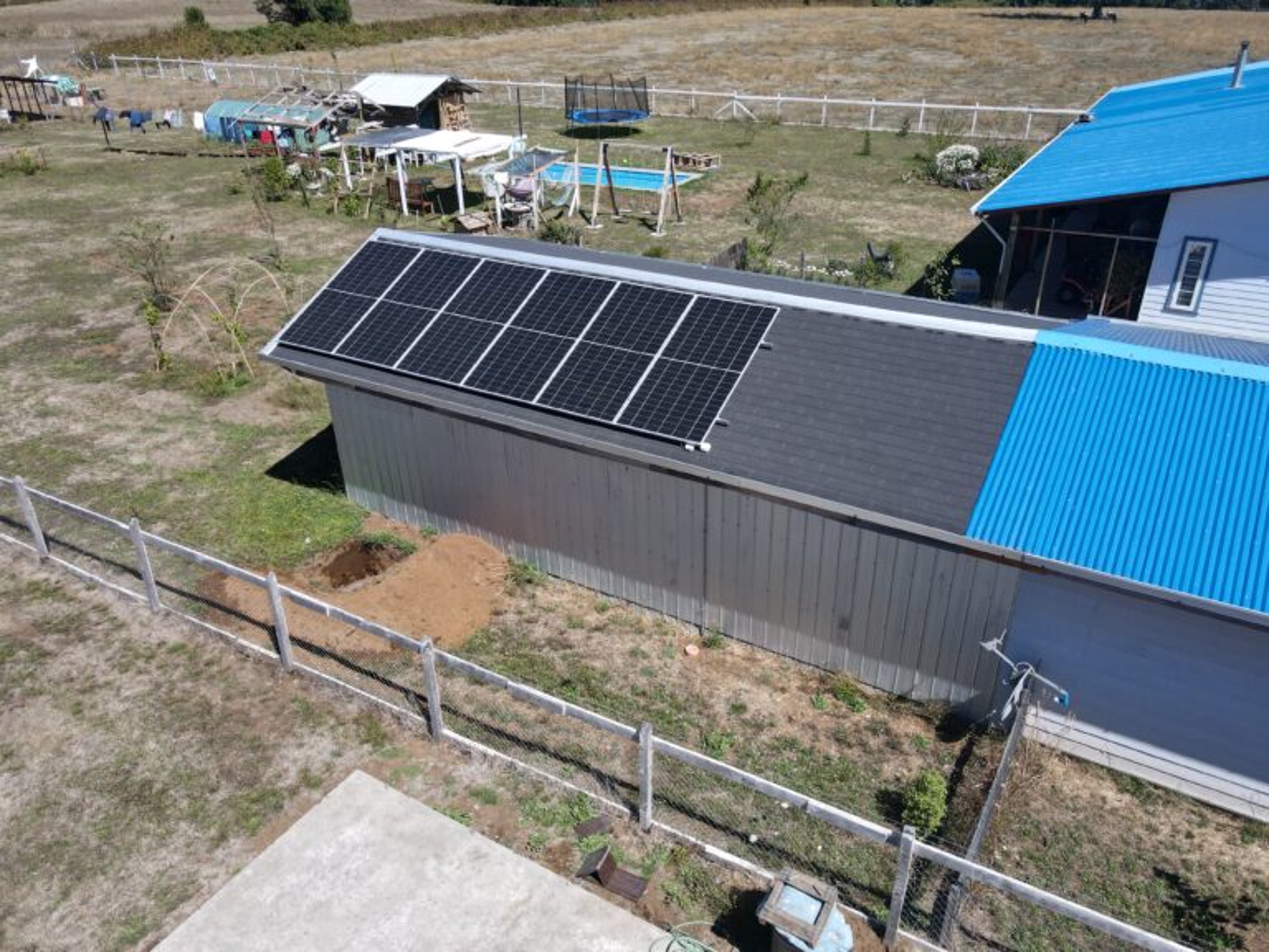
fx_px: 880
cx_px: 634
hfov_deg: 71.6
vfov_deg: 56.8
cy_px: 476
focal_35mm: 24
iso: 100
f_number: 2.8
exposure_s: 1/500
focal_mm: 4.5
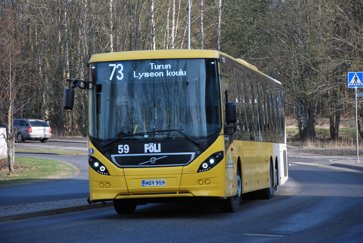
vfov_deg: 8.7
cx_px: 182
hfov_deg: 13.0
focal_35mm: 158
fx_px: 1590
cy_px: 122
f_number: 5.6
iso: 200
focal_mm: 105
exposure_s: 1/250
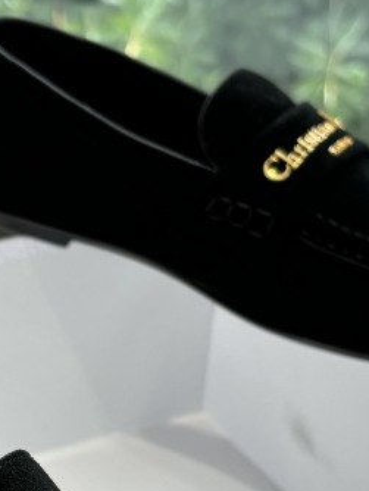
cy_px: 463
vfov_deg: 17.2
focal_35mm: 112
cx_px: 12
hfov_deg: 13.1
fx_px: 1590
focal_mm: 5.96
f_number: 1.6
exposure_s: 1/121
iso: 50
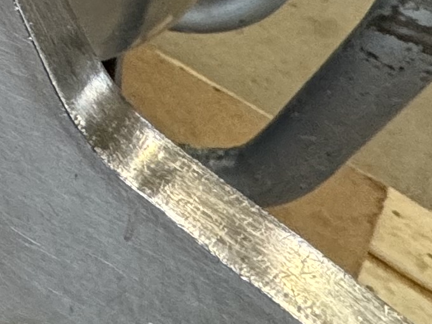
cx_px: -635
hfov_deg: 14.3
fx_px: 1036
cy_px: -500
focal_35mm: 83
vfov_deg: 12.7
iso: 200
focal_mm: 2.22
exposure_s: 1/100
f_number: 2.2
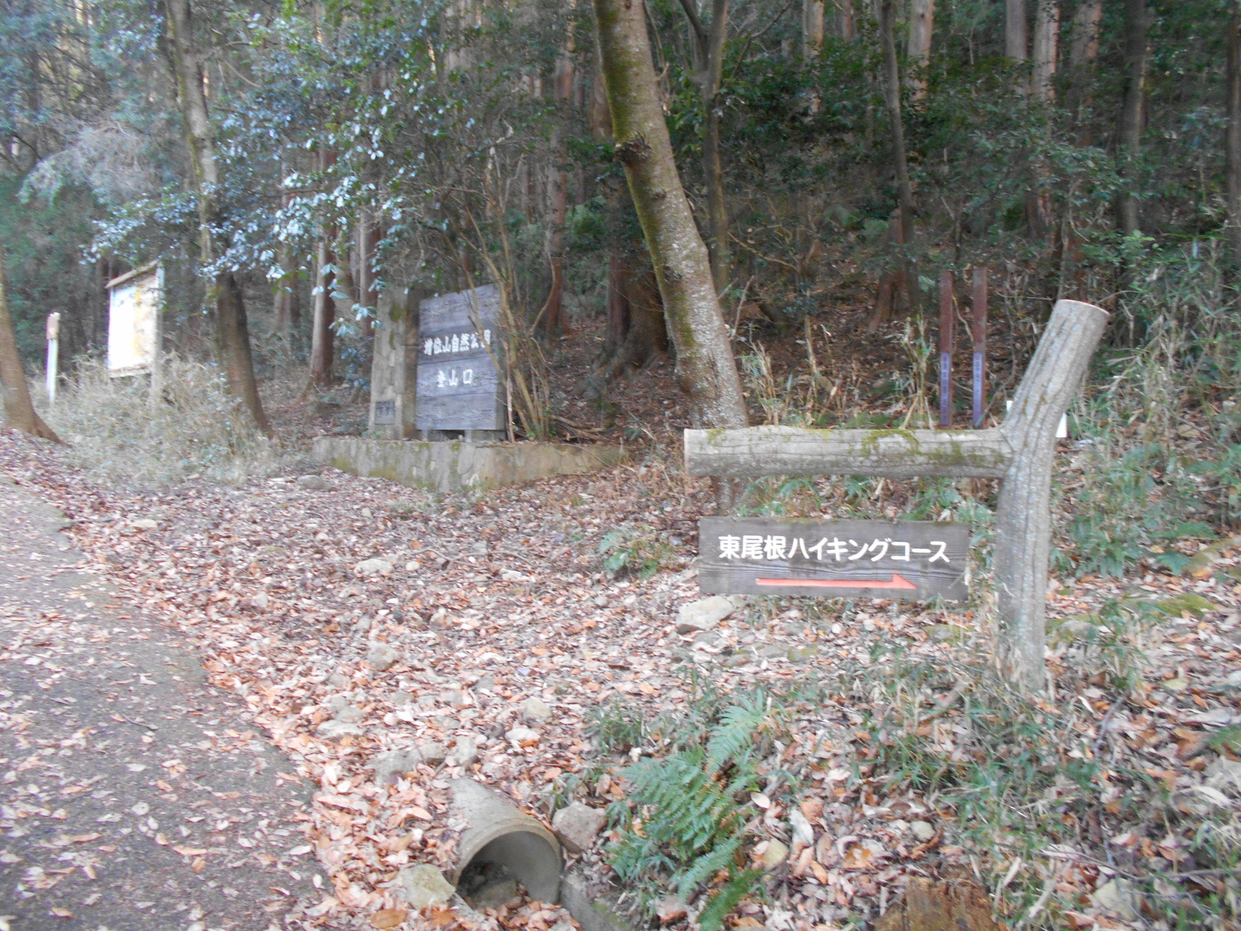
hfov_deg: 67.3
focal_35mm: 26
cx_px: 620
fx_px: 932
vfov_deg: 53.1
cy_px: 466
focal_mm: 4.6
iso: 400
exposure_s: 1/25
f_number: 3.2
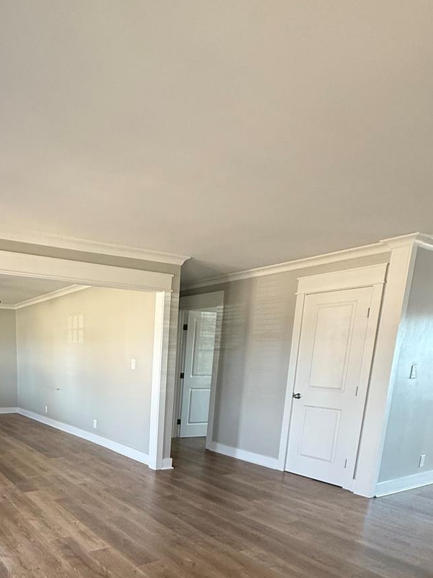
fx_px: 417
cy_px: 444
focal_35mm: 25
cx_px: 92
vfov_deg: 64.5
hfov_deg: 51.7
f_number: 2.2
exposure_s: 1/60
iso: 400
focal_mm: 2.22
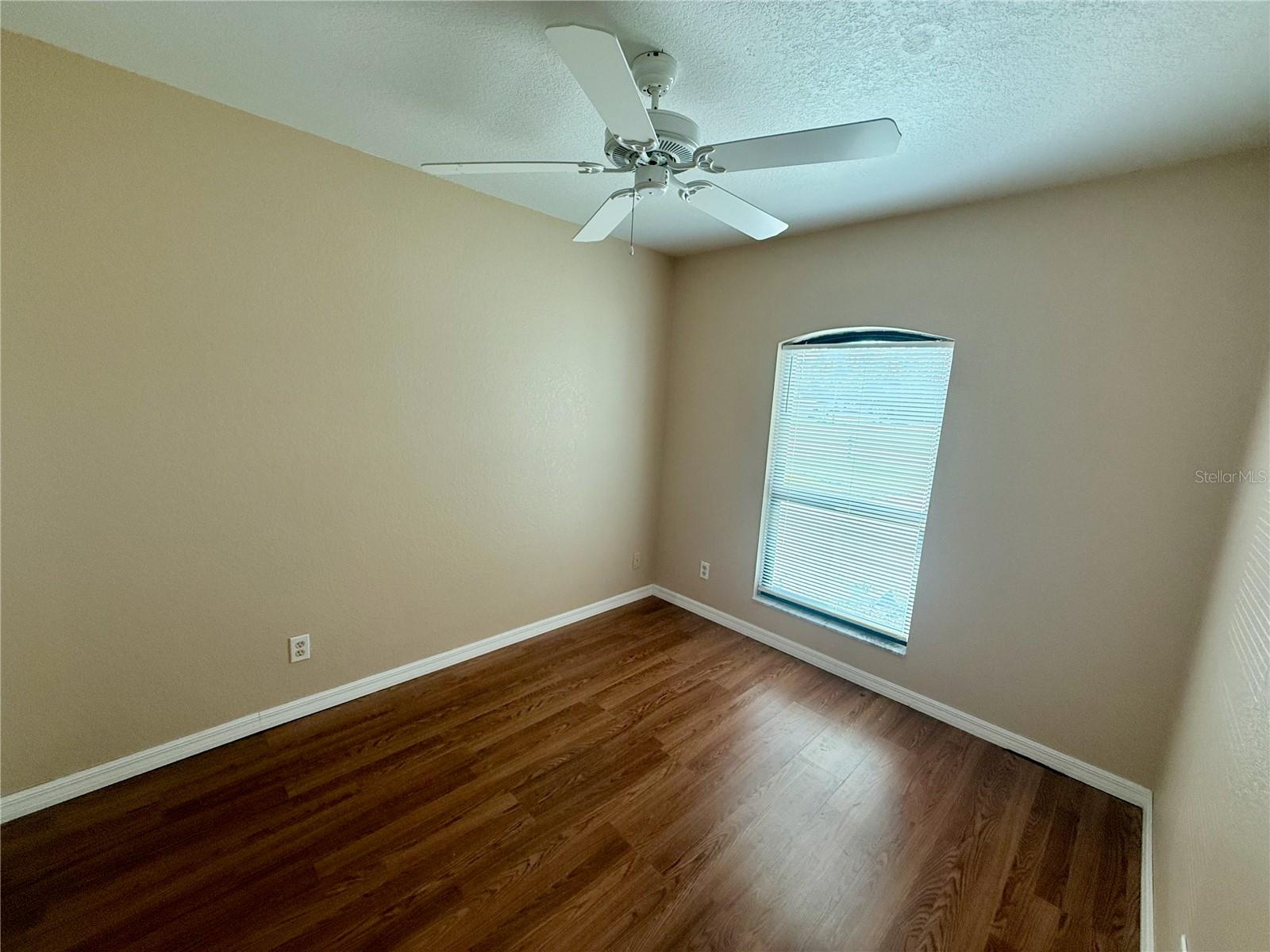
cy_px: 476
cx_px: 635
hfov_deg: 102.1
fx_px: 514
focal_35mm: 14
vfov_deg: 85.7
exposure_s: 1/120
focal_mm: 2.22
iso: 100
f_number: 2.2
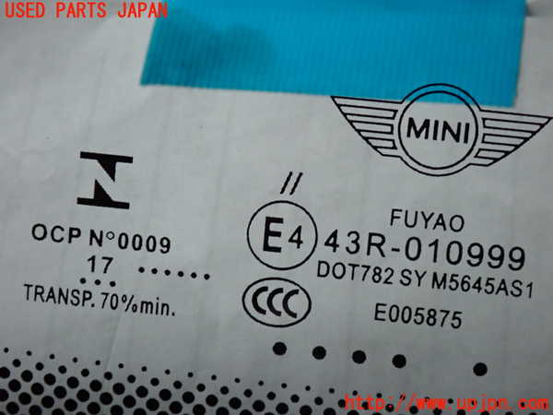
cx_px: 276
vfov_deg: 14.8
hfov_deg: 19.6
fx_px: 1598
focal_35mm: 100
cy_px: 208
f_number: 4.9
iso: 800
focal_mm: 18
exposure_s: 1/50
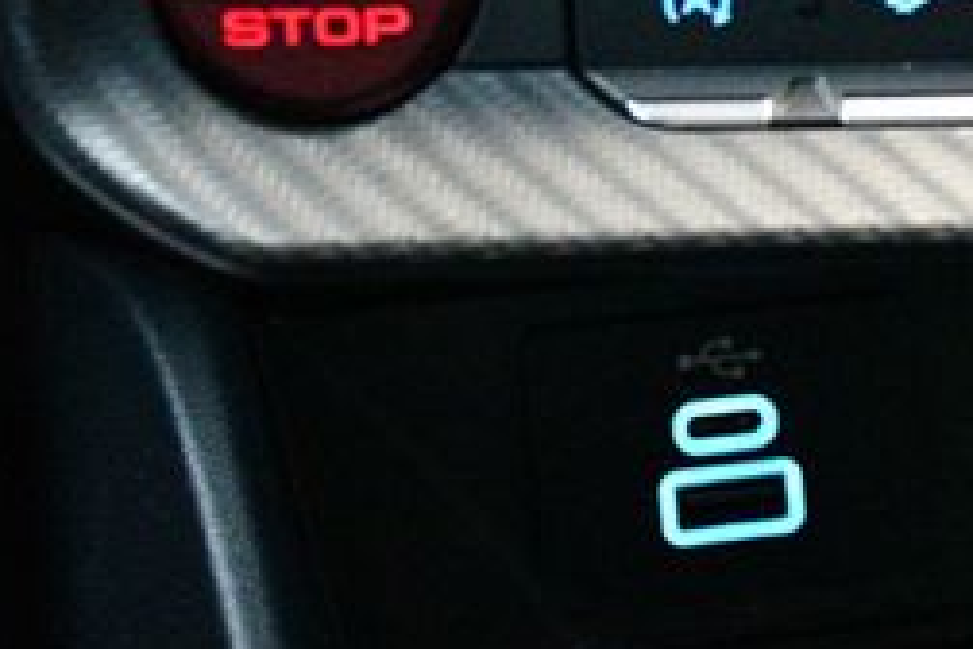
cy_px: 127
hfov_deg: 16.2
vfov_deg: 11.2
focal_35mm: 122
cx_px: 1127
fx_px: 3297
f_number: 4
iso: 12800
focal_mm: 32
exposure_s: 1/60
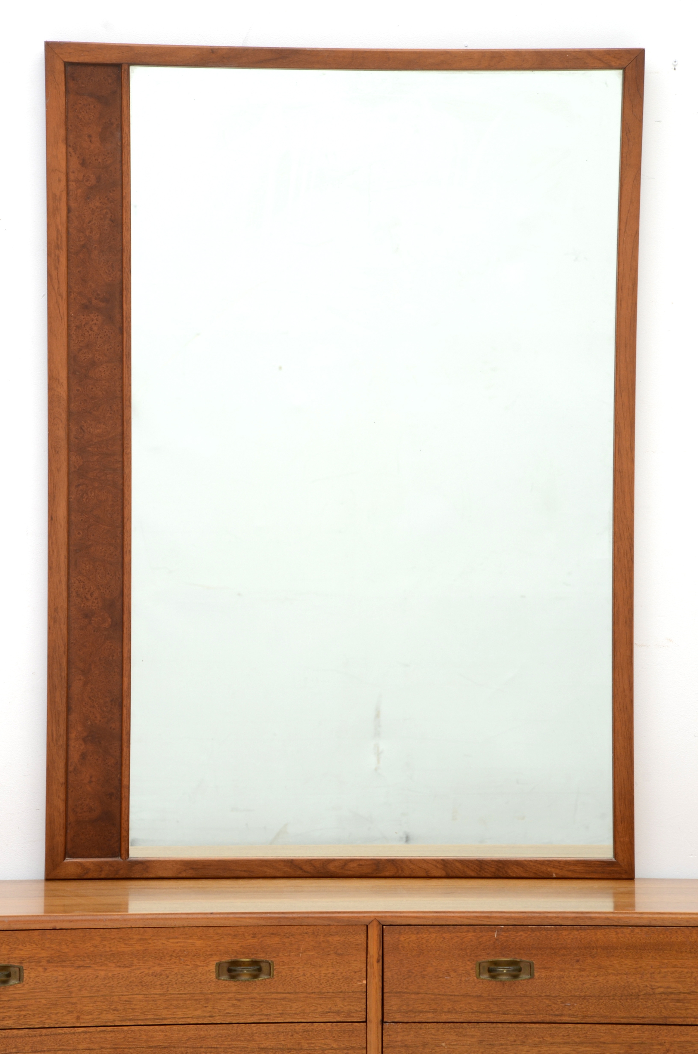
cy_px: 527
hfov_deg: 8.7
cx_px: 349
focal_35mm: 158
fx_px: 4601
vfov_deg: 13.1
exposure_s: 1/125
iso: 200
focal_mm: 105
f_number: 10
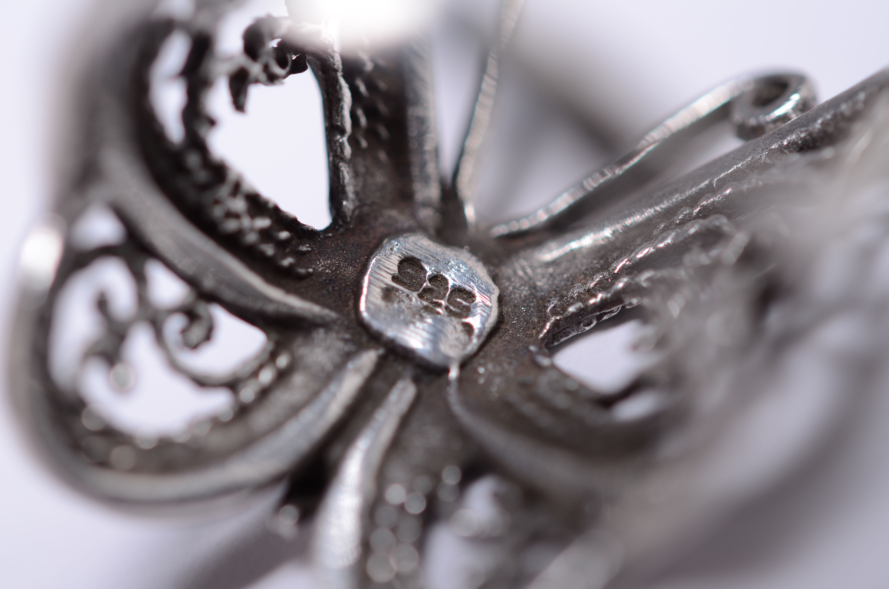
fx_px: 2218
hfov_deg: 22.7
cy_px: 294
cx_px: 444
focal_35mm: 90
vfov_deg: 15.1
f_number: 6.3
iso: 100
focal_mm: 60
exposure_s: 1/80
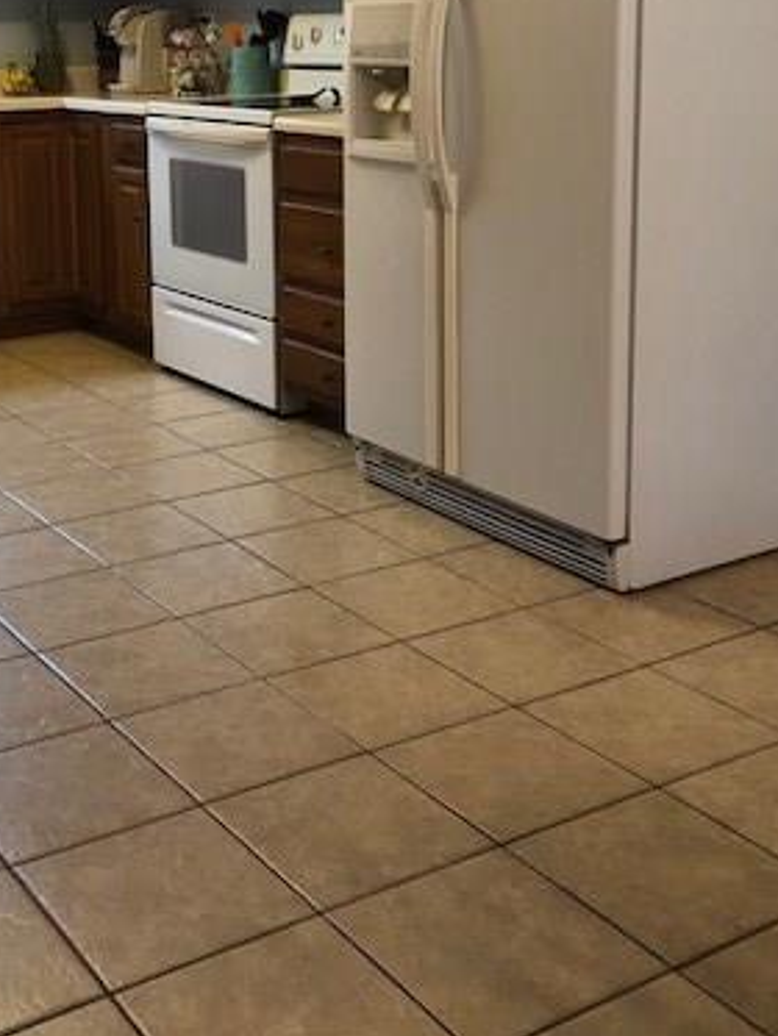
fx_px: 1438
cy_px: 247
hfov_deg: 29.7
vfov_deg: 38.5
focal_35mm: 48
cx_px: 178
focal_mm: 3.99
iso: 64
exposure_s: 1/15
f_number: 1.8
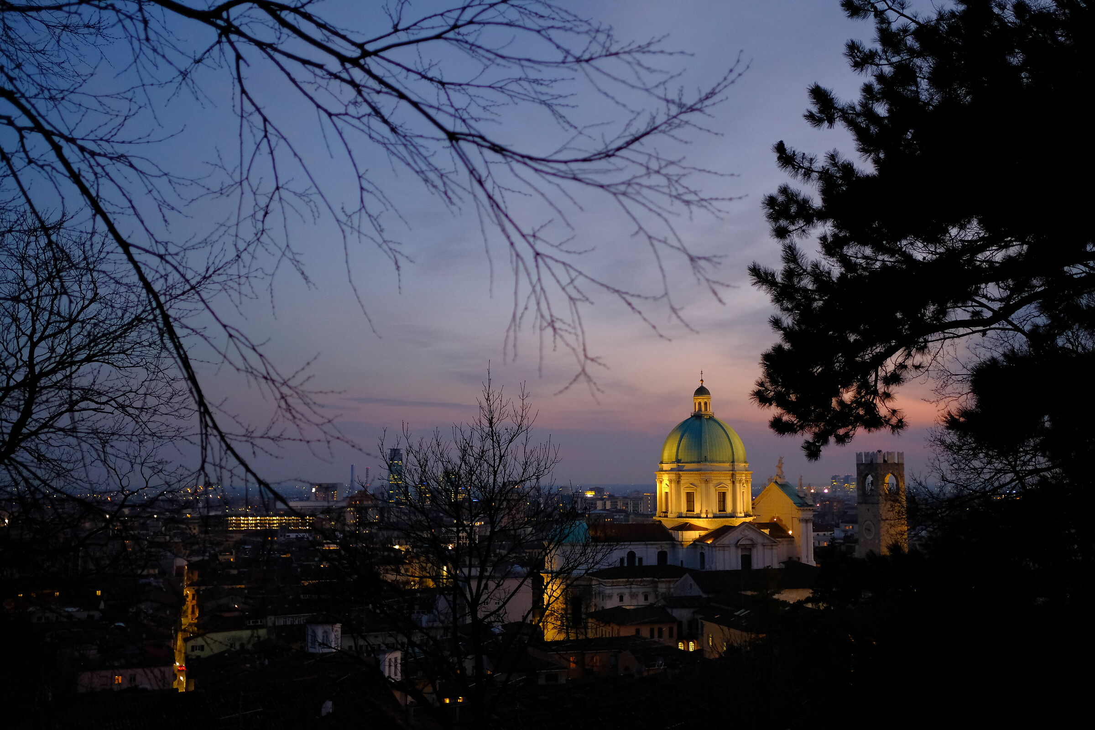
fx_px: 1065
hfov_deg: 54.4
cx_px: 548
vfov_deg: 37.9
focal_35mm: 35
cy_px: 365
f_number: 2
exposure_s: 1/100
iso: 2000
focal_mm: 23
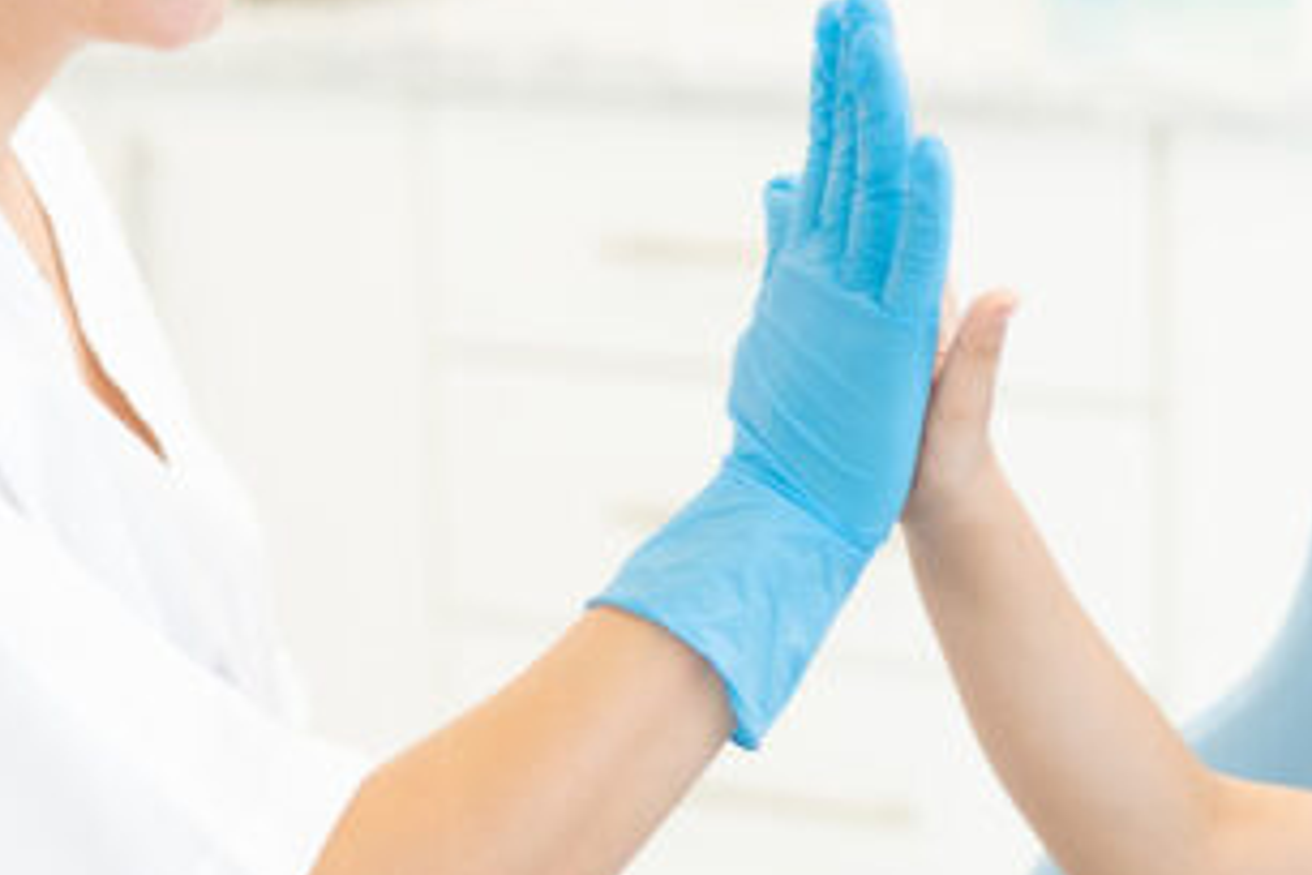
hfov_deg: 17.4
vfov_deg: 11.7
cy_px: 238
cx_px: 875
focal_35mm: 117
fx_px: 4264
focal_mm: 35
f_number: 1.8
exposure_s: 1/160
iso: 200
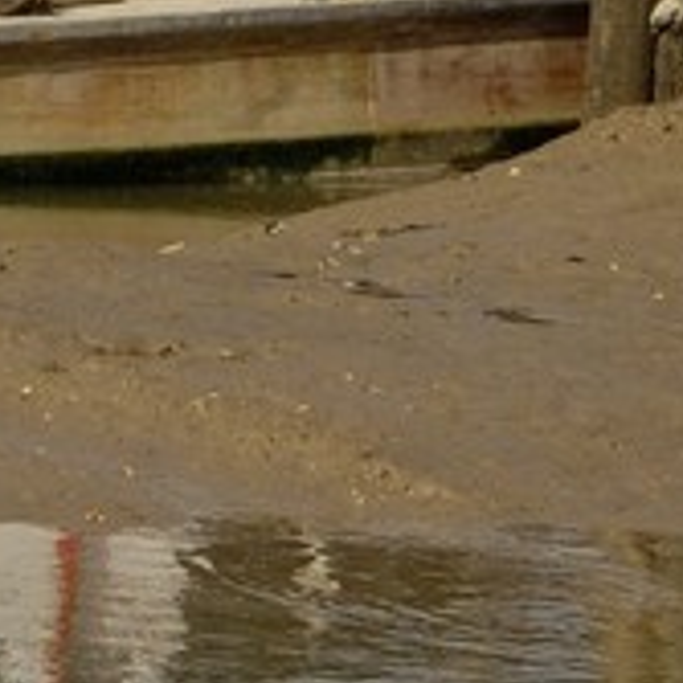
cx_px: -2564
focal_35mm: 415
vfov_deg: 4.1
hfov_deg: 3.8
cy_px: -1121
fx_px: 9264
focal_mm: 34
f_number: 13
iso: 100
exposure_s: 1/160
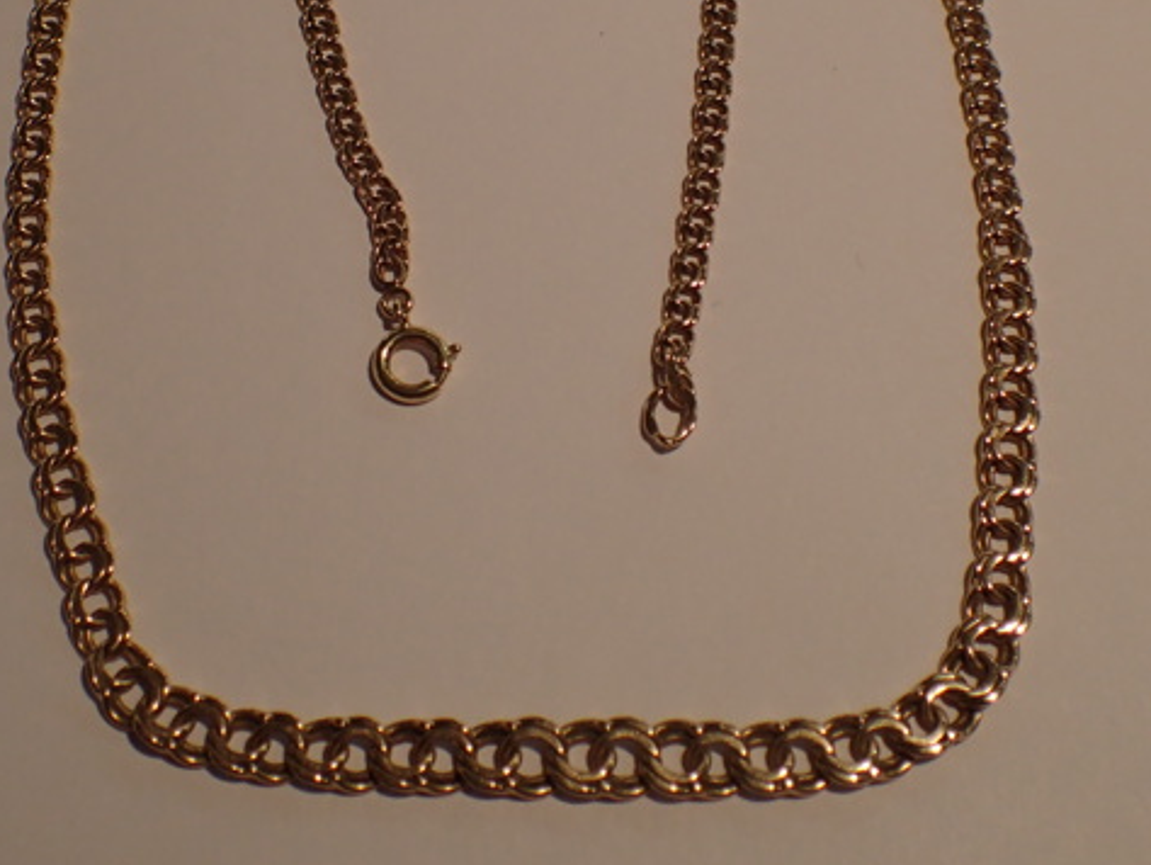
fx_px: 1796
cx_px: 532
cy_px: 197
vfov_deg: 26.6
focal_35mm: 54
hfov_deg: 35.5
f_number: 2.4
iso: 160
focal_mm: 5.87
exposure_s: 1/125
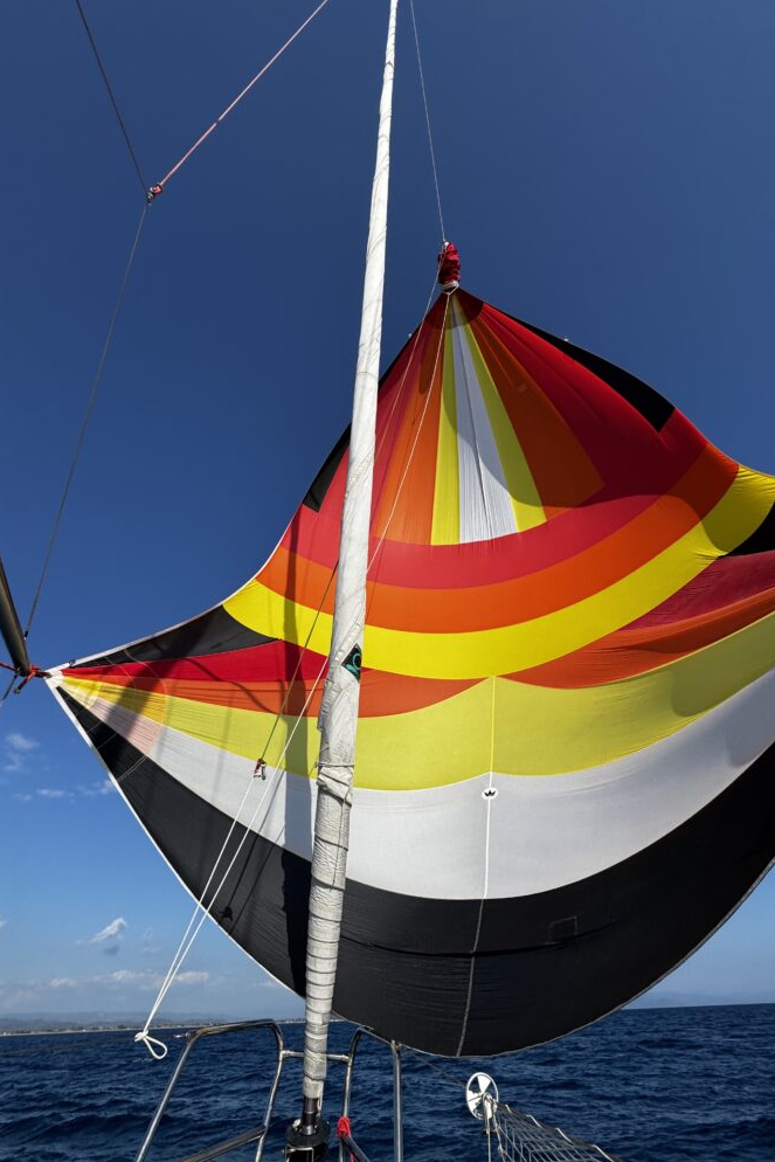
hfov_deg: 77.3
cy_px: 595
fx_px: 484
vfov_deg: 100.4
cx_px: 406
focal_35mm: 15
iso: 50
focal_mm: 2.22
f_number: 2.2
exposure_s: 1/3906
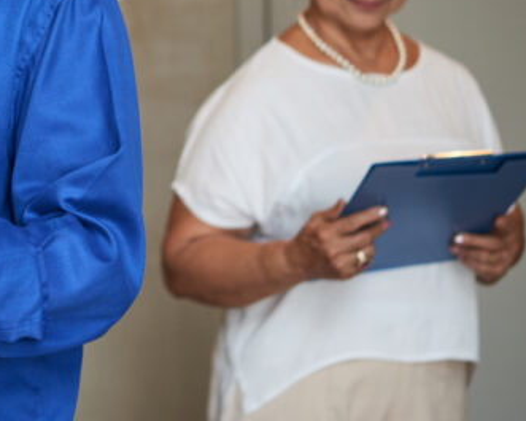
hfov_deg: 11.0
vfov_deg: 8.9
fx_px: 2710
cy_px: 74
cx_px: 6
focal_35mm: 174
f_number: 2.8
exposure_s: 1/180
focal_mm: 60
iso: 400
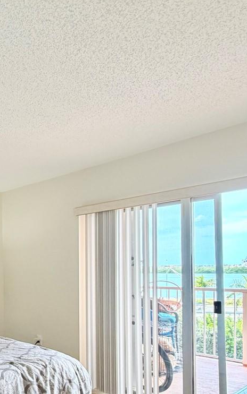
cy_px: 271
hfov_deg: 30.5
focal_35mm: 32
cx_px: -79
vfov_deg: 58.0
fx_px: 345
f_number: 2.2
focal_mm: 2.22
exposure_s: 1/120
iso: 125
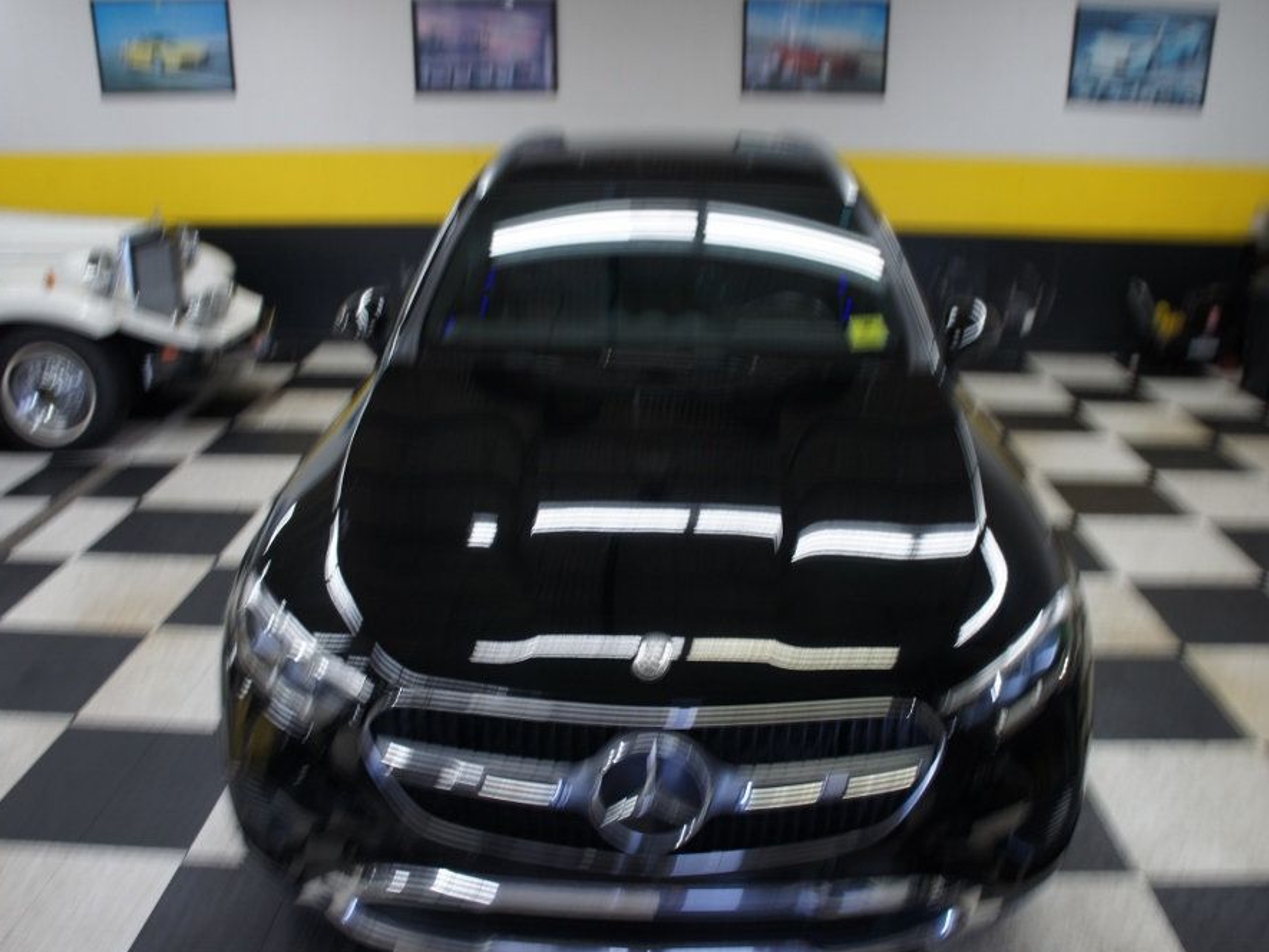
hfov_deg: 59.9
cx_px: 674
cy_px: 487
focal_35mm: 30
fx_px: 1100
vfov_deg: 46.8
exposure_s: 1/30
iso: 200
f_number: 4
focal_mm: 18
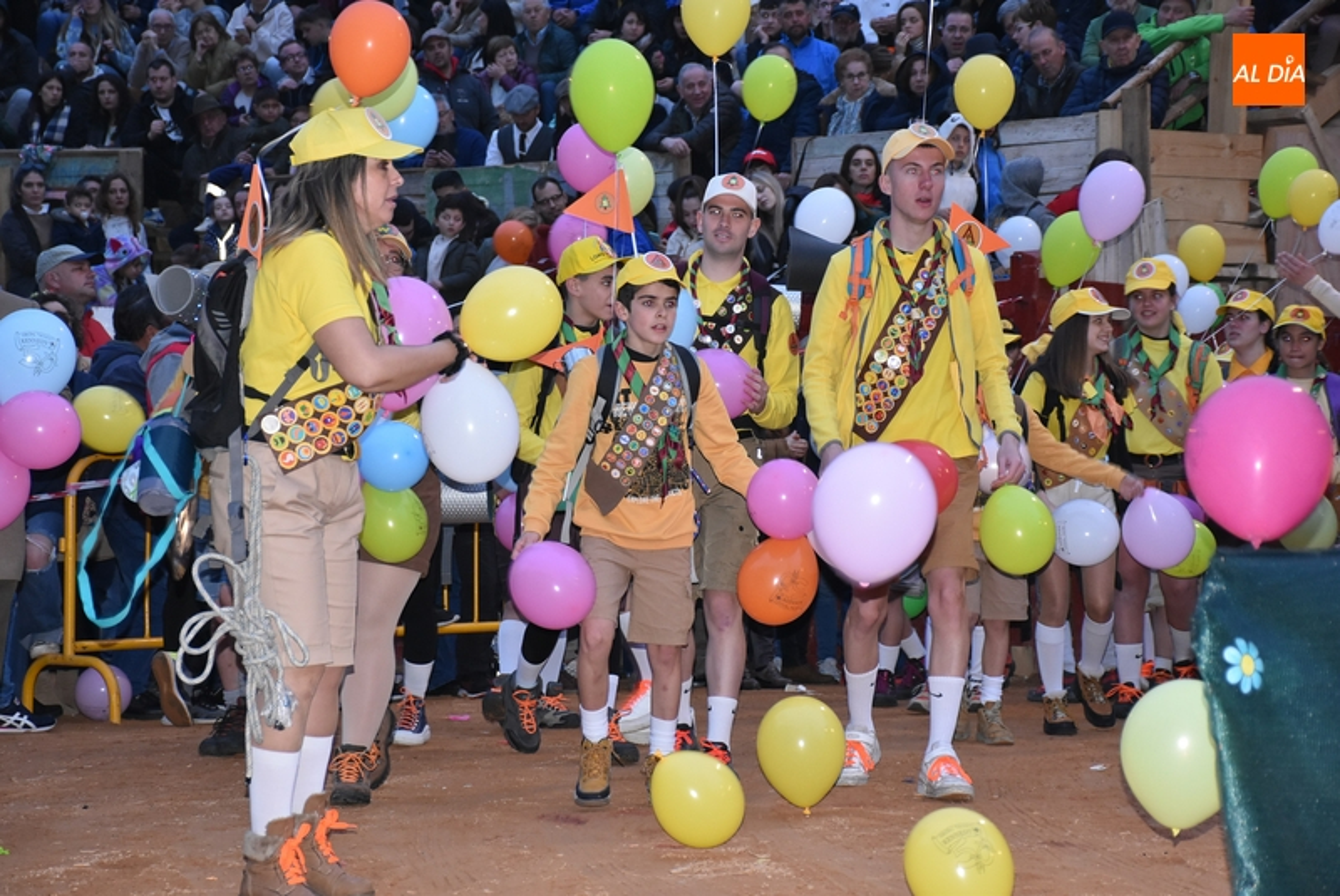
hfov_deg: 20.6
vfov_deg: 13.9
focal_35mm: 99
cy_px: 448
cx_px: 670
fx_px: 3688
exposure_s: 1/60
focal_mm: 66
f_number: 5
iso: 1600
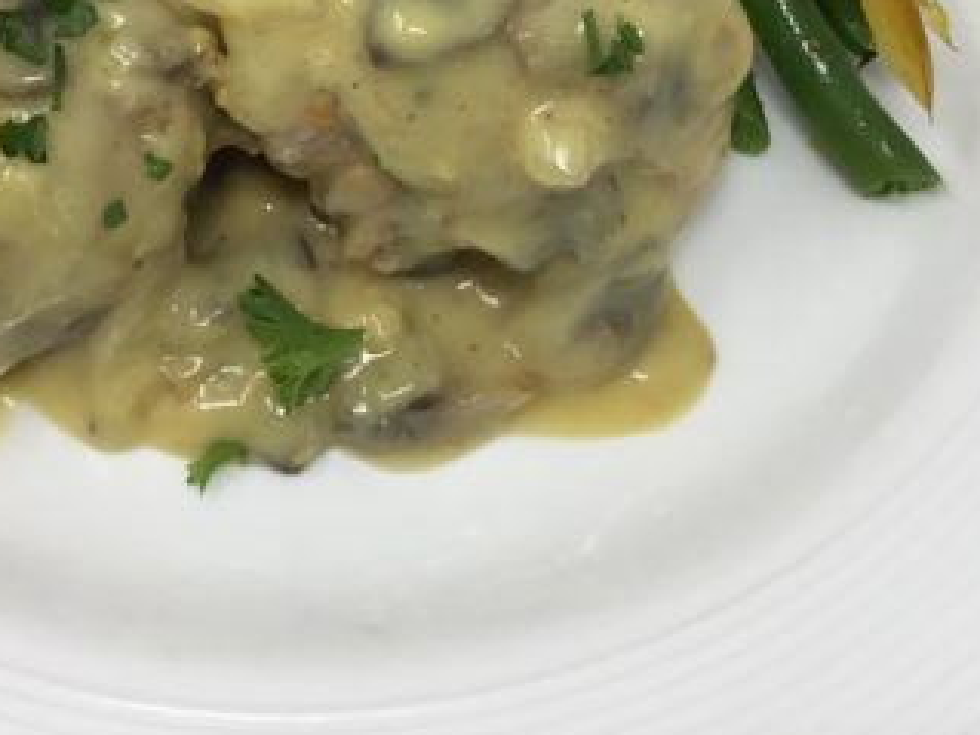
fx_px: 1981
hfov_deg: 27.7
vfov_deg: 20.1
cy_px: -62
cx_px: 353
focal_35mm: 70
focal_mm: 3.3
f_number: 2.4
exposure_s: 1/120
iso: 40
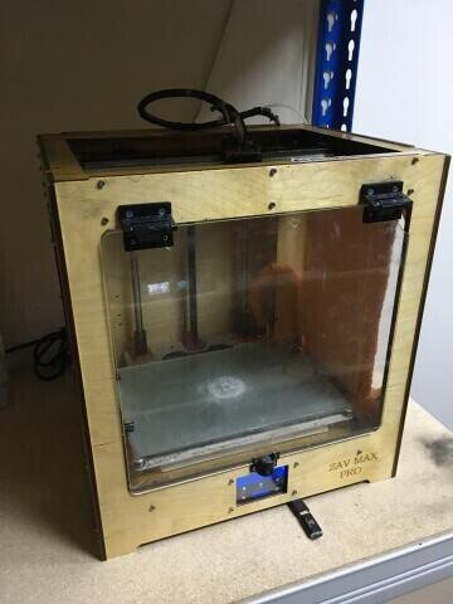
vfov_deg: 61.7
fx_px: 506
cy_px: 302
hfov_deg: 48.2
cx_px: 226
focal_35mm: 29
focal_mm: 4.15
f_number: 2.2
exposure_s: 1/33
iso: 200
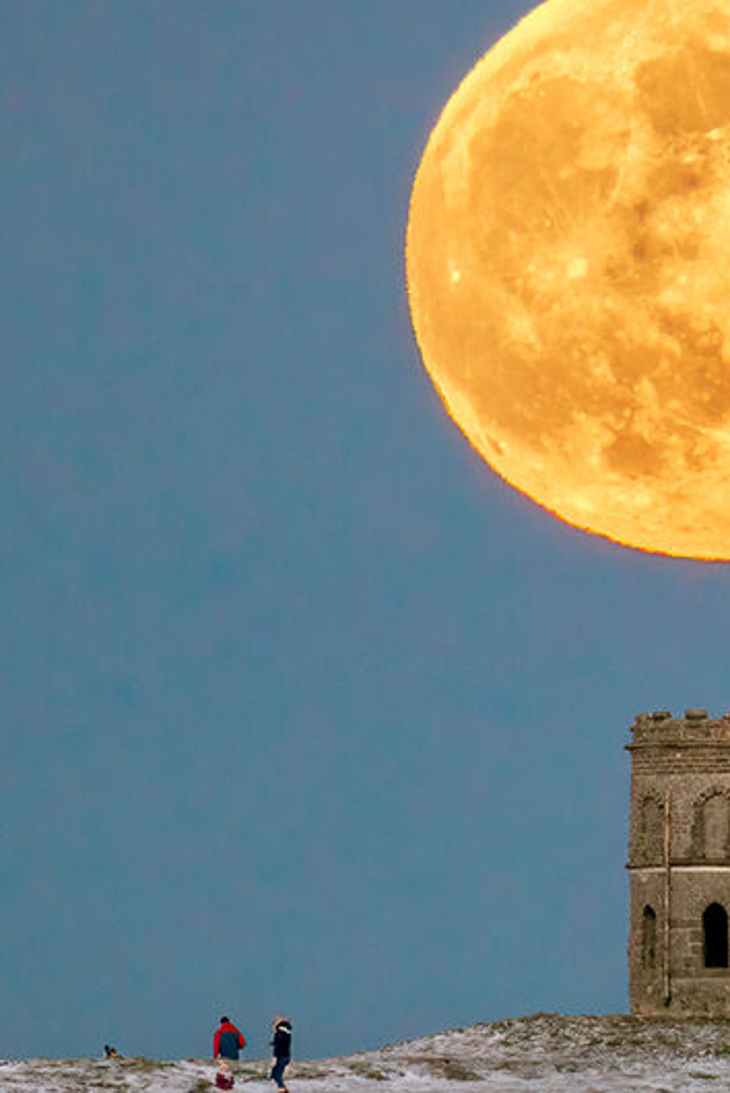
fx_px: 68434
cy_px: 458
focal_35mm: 2253
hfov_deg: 0.6
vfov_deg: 0.9
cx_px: 755
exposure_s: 1/160
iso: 1000
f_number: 9
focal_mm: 560
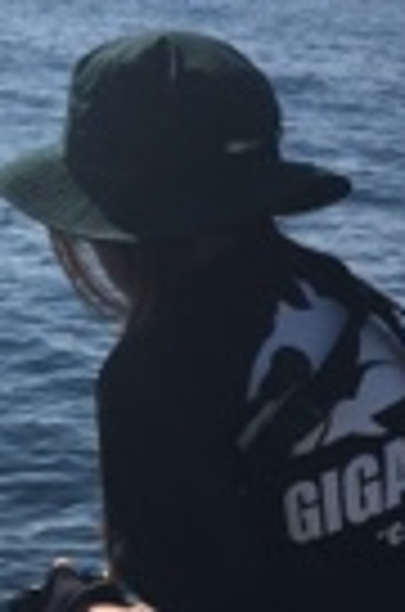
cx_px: -4
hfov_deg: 15.0
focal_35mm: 89
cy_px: 531
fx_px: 1509
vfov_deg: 22.5
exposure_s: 1/4049
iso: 25
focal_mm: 4.15
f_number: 2.2
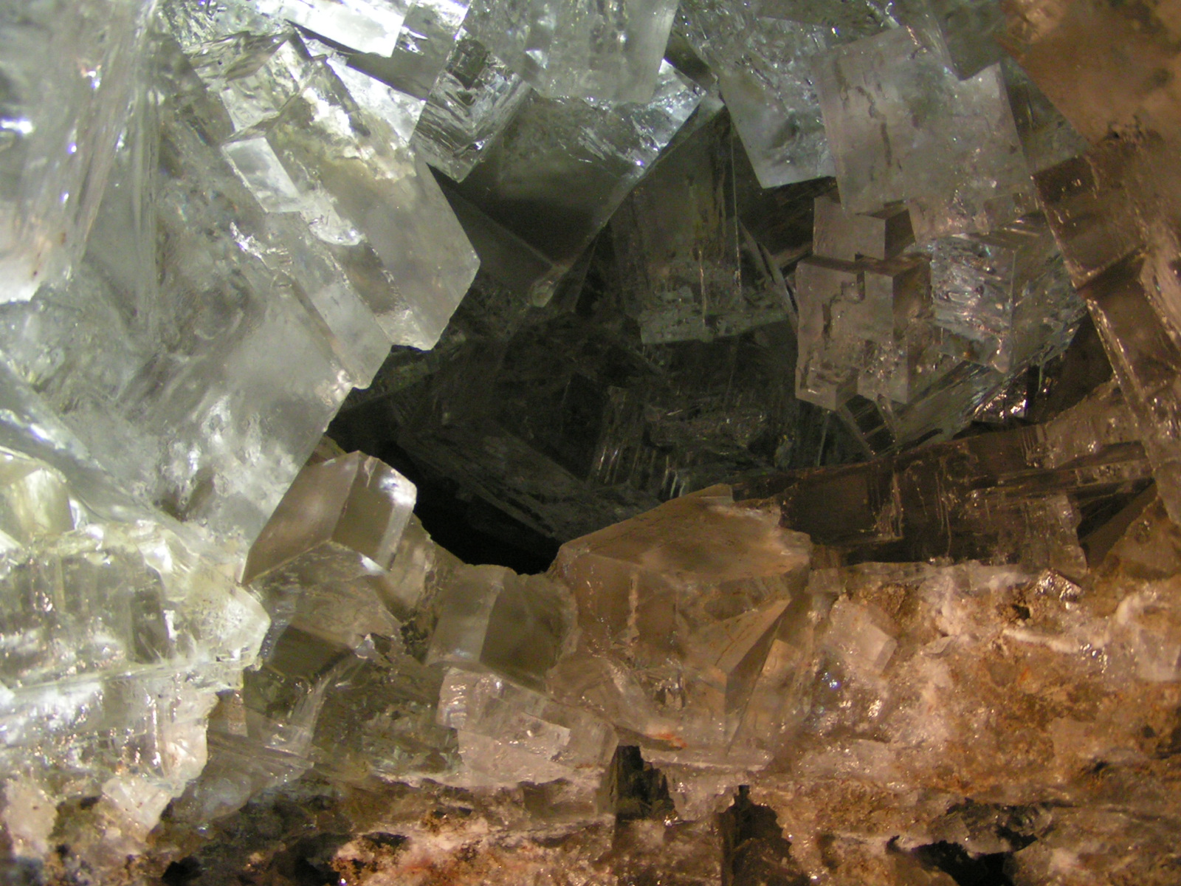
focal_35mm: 38
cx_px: 590
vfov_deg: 37.7
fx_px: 1296
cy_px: 443
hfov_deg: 49.0
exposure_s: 1/15
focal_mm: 5.8
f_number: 2.8
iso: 200
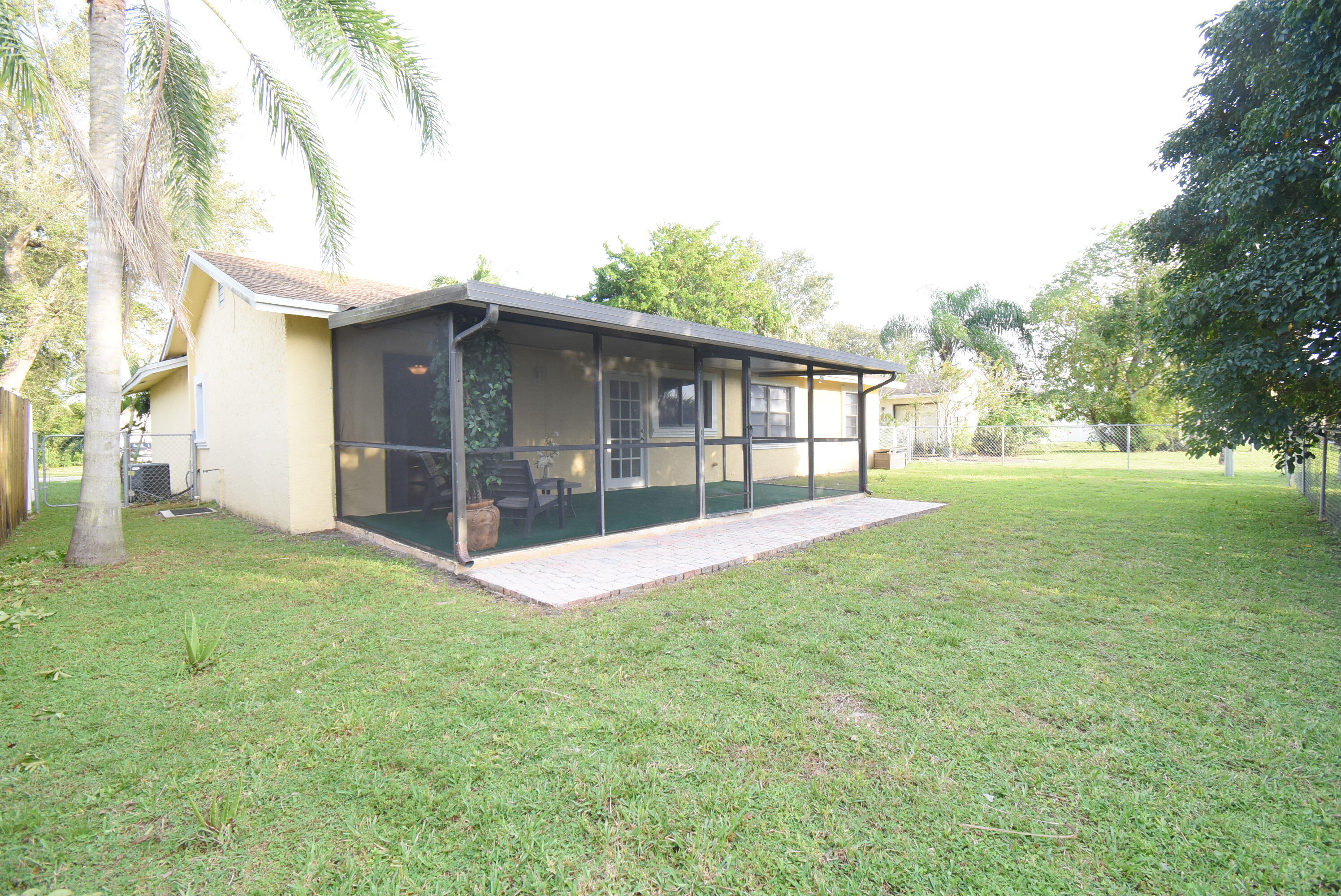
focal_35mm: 15
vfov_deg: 77.4
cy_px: 448
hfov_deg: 100.3
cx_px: 670
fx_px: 559
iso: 400
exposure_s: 1/160
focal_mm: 10
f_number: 6.3
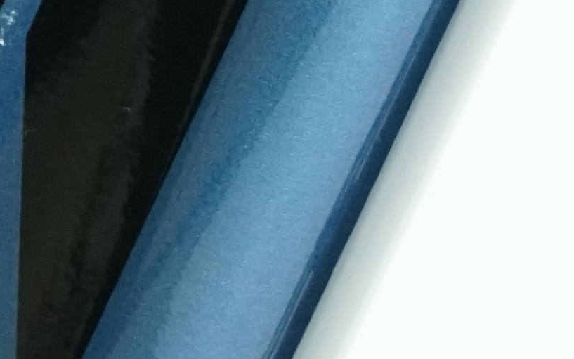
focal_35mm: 262
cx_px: 1374
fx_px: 4099
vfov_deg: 5.0
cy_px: 614
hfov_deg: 7.5
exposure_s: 1/200
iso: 2500
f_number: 5
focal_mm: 35
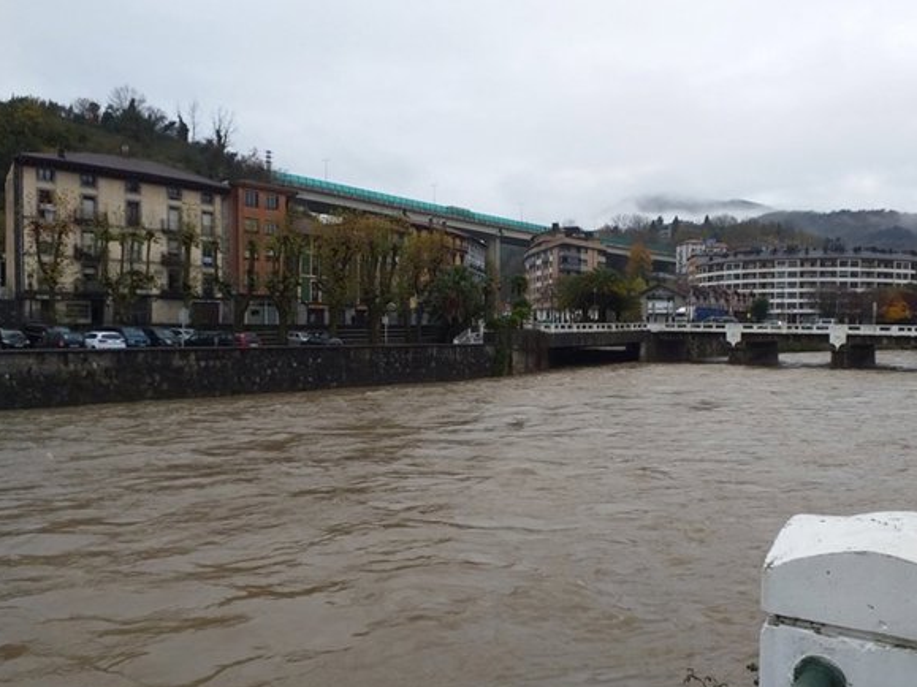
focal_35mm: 31
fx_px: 821
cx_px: 538
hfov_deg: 58.0
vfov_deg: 45.4
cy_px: 356
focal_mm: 3.6
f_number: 1.9
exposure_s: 1/141
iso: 40
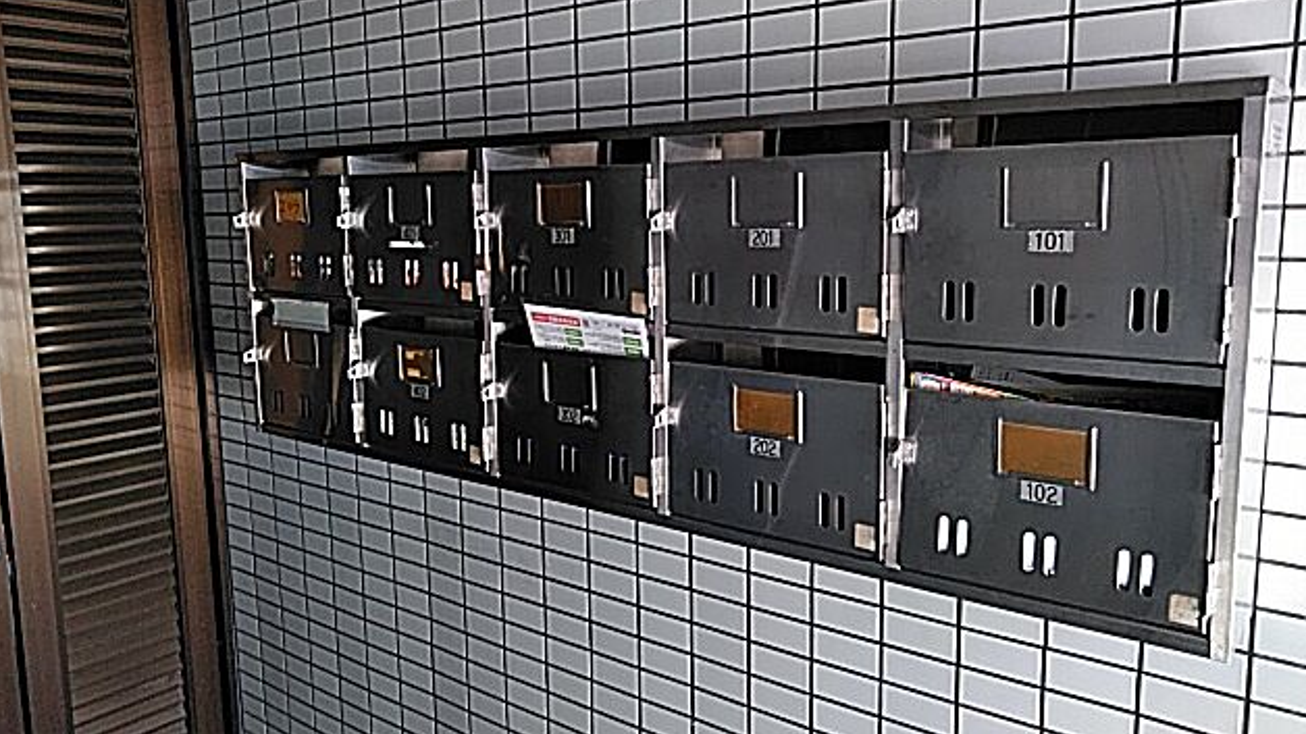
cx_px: 657
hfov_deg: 64.3
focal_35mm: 30
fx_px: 1039
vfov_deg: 38.9
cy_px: 339
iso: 103
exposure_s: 1/30
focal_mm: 3.46
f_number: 2.2
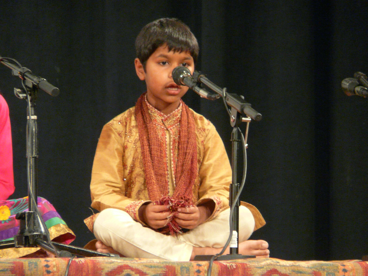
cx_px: 184
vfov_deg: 3.6
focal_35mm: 410
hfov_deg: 4.8
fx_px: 4359
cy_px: 138
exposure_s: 1/50
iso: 400
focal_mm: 67.4
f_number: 3.6
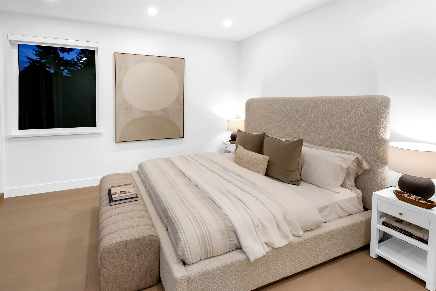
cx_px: 218
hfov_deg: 96.7
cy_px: 146
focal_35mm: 16
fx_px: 194
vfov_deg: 73.8
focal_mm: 16
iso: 200
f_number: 8
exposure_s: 1/30
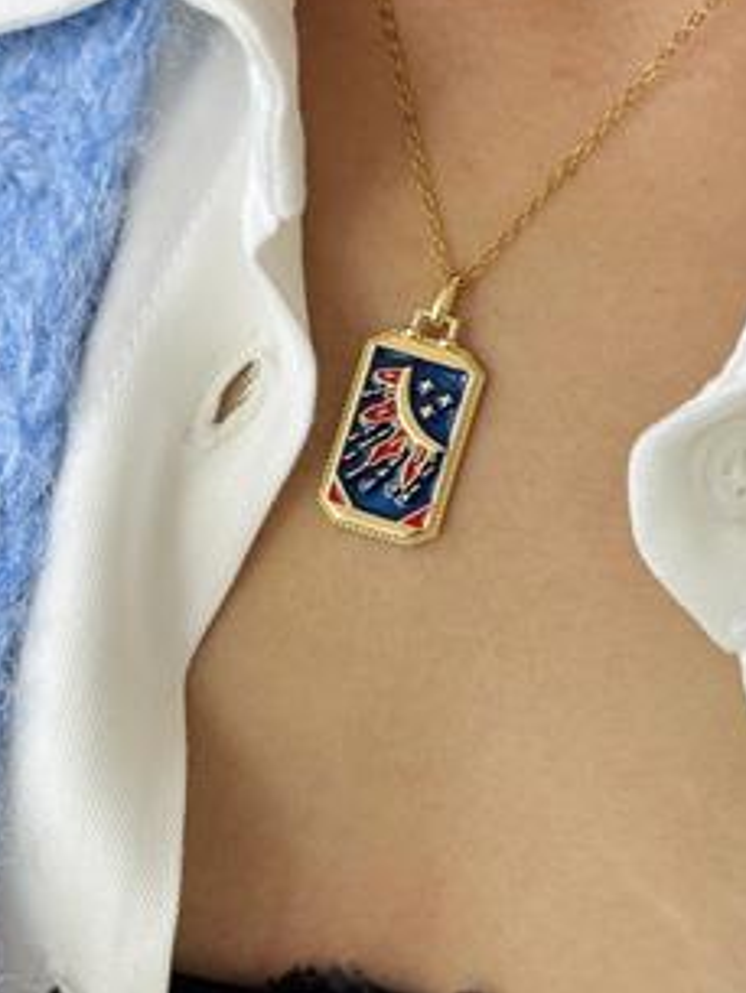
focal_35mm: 84
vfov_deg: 23.2
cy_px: 353
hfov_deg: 17.6
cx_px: 368
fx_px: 2412
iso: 80
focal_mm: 6.76
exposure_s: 1/121
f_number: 1.78
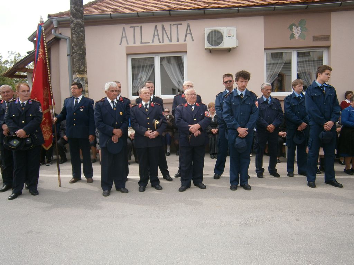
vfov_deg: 53.1
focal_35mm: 26
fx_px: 266
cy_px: 132
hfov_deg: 67.3
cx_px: 177
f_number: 2.8
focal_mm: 4.7
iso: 80
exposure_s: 1/640
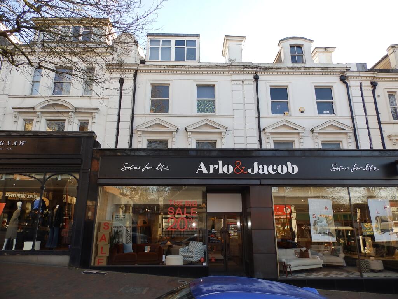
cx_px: 199
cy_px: 150
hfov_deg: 76.4
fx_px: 253
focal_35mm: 22
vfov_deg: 61.1
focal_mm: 4
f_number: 3.4
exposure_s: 1/125
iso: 80
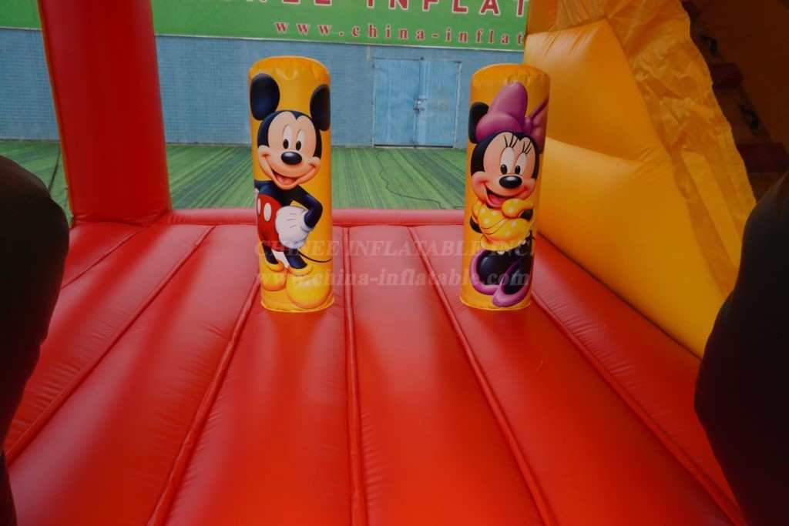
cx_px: 394
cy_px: 263
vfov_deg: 53.1
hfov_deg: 73.7
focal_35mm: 24
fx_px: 526
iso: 100
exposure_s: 1/80
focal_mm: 16
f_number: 5.6
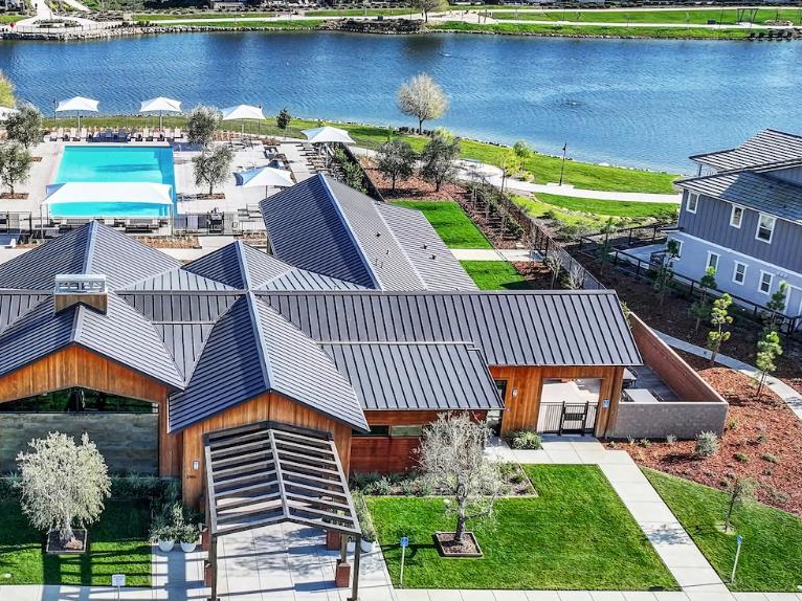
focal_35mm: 47
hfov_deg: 38.9
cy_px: 263
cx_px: 164
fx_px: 1089
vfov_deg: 30.8
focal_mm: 12.3
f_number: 2.8
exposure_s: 1/1600
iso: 200
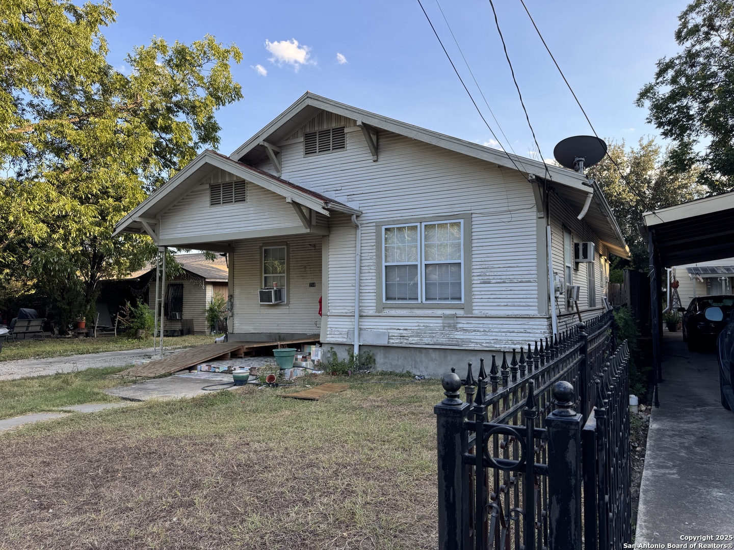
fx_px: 509
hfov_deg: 71.6
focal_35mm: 24
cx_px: 367
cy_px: 275
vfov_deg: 56.8
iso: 80
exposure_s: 1/604
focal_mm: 6.76
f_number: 1.78
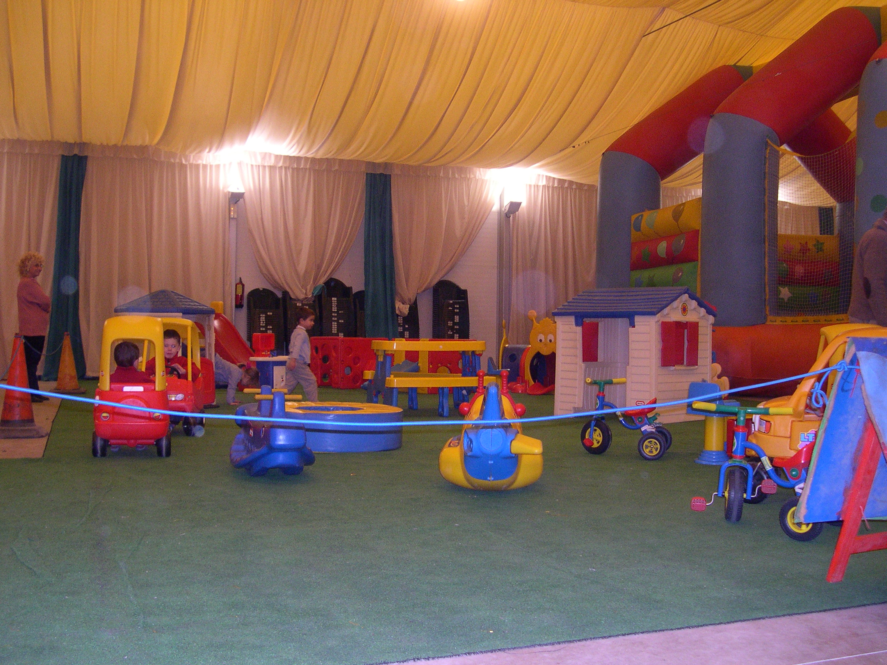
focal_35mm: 38
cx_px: 444
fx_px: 974
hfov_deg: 49.0
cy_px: 332
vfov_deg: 37.7
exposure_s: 1/60
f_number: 2.8
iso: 385
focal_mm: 8
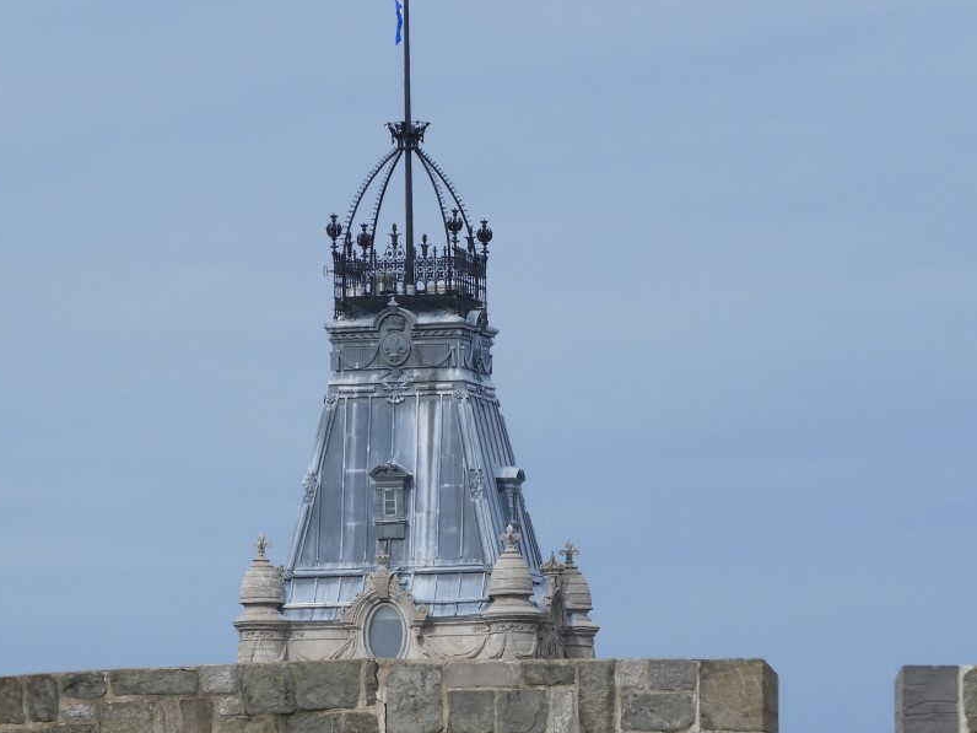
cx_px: 434
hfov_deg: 3.7
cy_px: 541
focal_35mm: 543
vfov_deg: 2.7
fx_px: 15326
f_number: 5.5
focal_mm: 53.7
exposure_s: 1/500
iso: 100
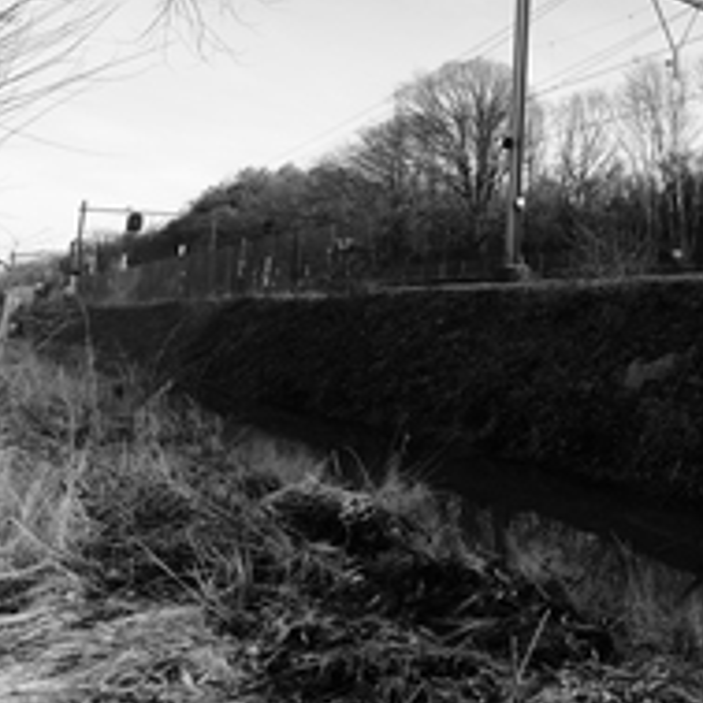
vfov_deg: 52.8
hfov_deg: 44.6
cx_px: 744
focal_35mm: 29
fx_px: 666
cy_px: 164
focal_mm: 14
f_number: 8
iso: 200
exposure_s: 1/100
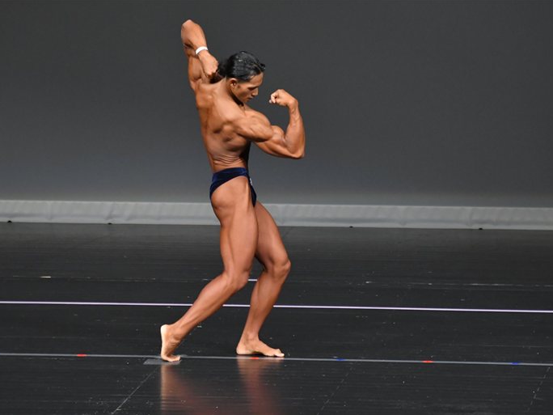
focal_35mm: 343
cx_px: 262
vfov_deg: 4.3
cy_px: 207
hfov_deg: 5.8
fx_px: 5480
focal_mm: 210
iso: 4000
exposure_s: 1/400
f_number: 5.6
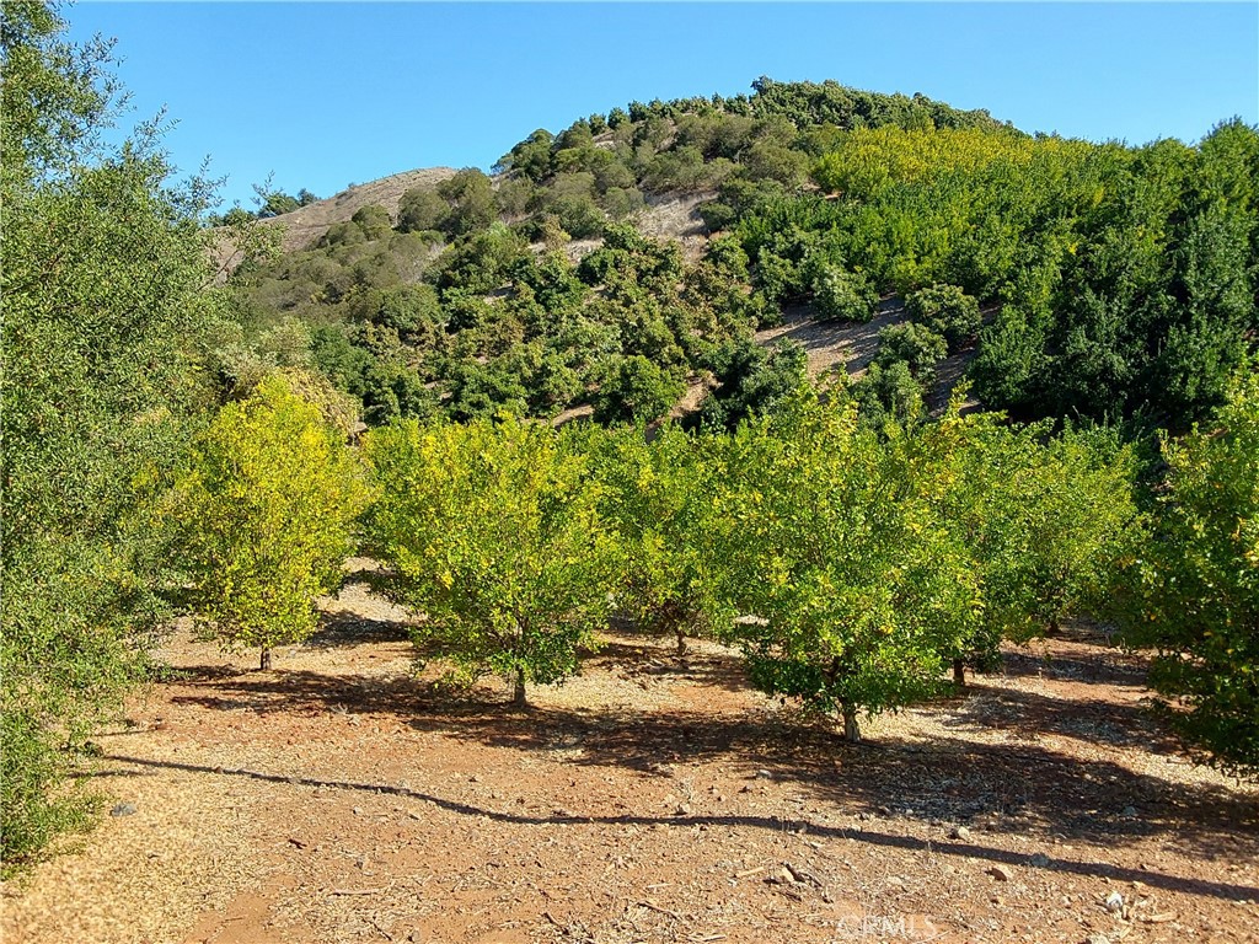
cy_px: 472
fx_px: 1018
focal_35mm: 28
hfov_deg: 63.4
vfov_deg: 49.7
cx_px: 630
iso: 50
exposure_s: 1/863
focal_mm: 2.91
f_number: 1.9
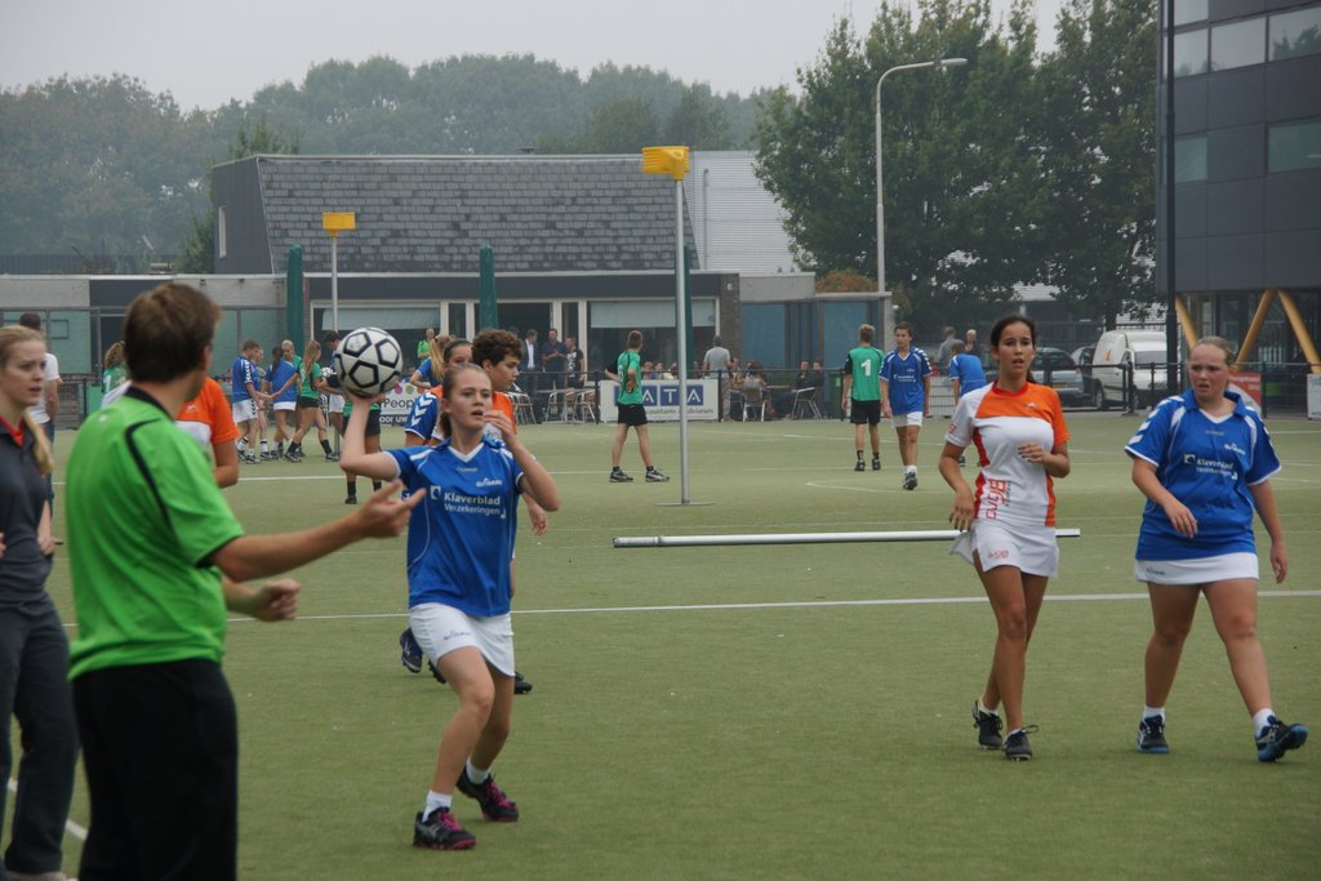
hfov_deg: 13.7
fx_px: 5505
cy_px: 440
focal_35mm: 150
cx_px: 660
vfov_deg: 9.2
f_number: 6.3
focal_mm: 100
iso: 320
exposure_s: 1/640
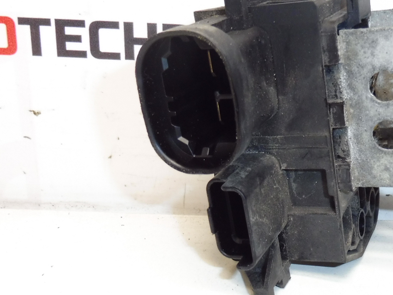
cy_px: 164
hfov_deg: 36.1
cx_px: 289
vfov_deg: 28.0
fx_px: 590
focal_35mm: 52
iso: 200
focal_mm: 4.3
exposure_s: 1/60
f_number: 3.5
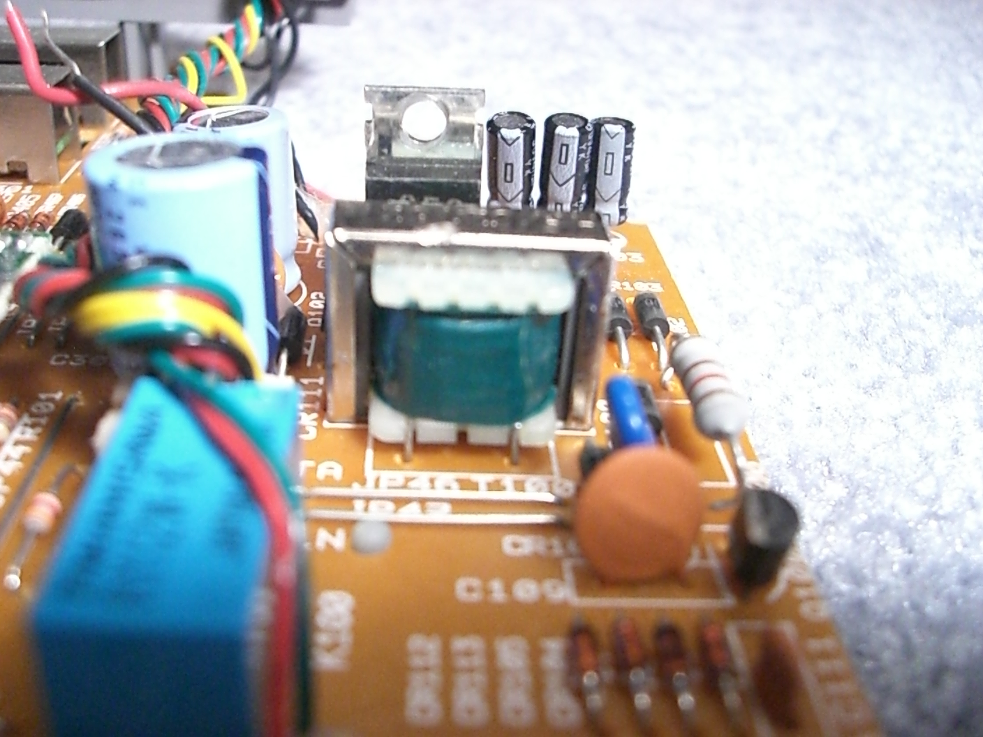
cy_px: 368
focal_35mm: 38
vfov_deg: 37.7
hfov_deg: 49.0
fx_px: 1079
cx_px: 492
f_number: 2.7
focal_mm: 6.2
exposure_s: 1/50
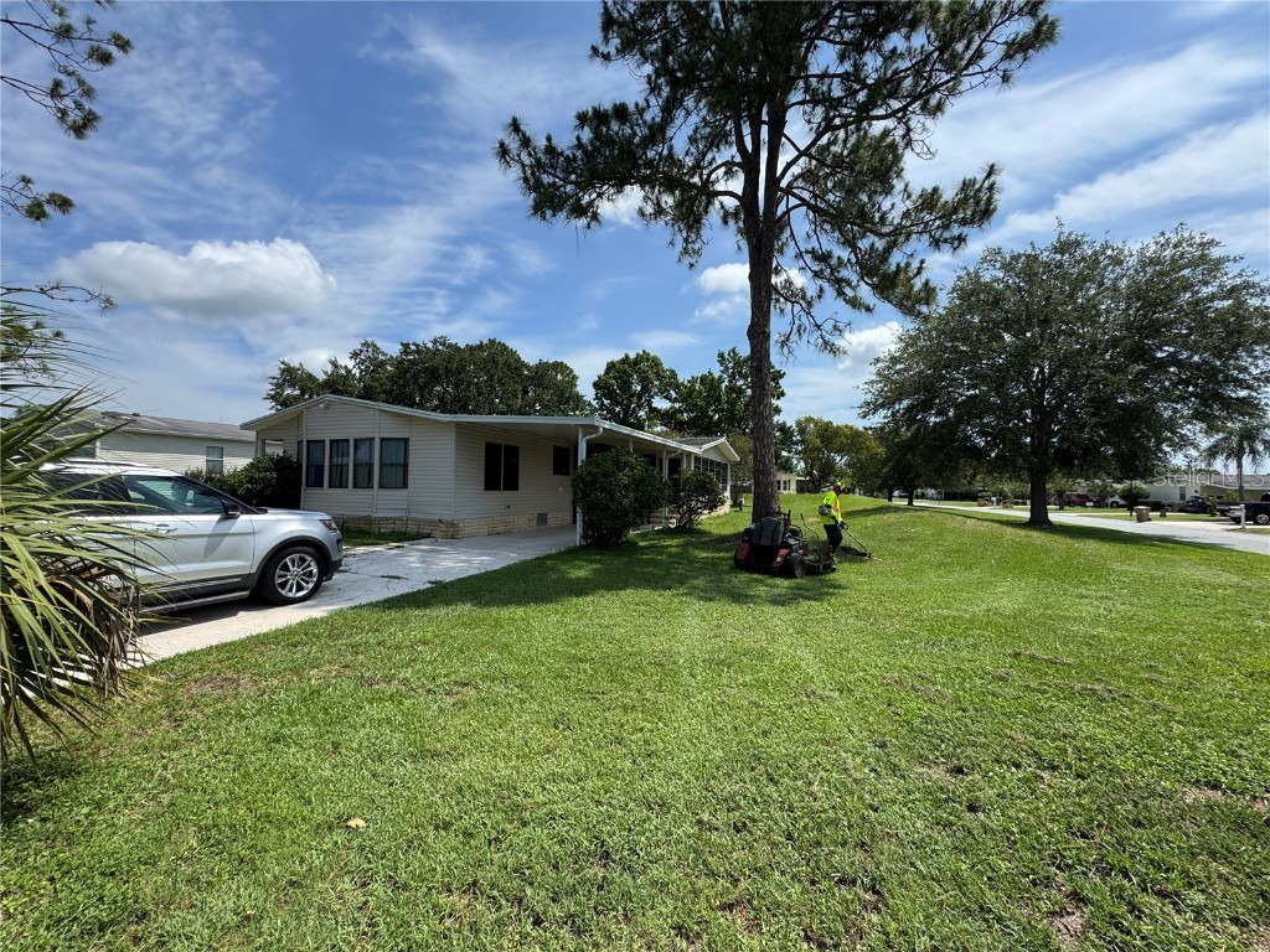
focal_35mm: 14
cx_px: 635
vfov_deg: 85.7
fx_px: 514
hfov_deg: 102.1
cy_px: 476
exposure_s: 1/1832
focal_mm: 2.22
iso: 50
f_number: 2.2
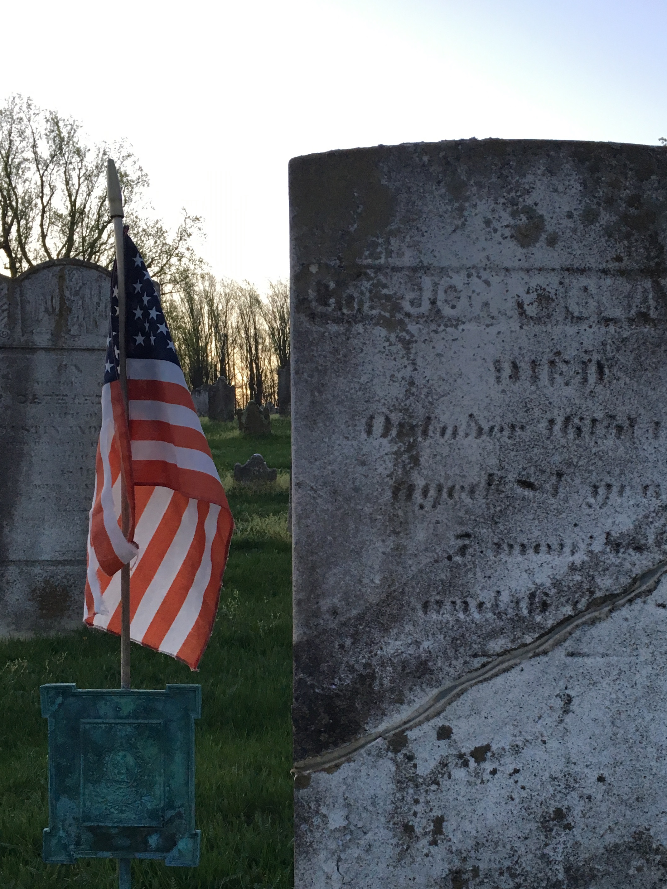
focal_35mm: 41
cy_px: 550
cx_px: 416
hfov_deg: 35.0
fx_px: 1053
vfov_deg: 45.4
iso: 32
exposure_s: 1/30
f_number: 2.2
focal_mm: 4.15
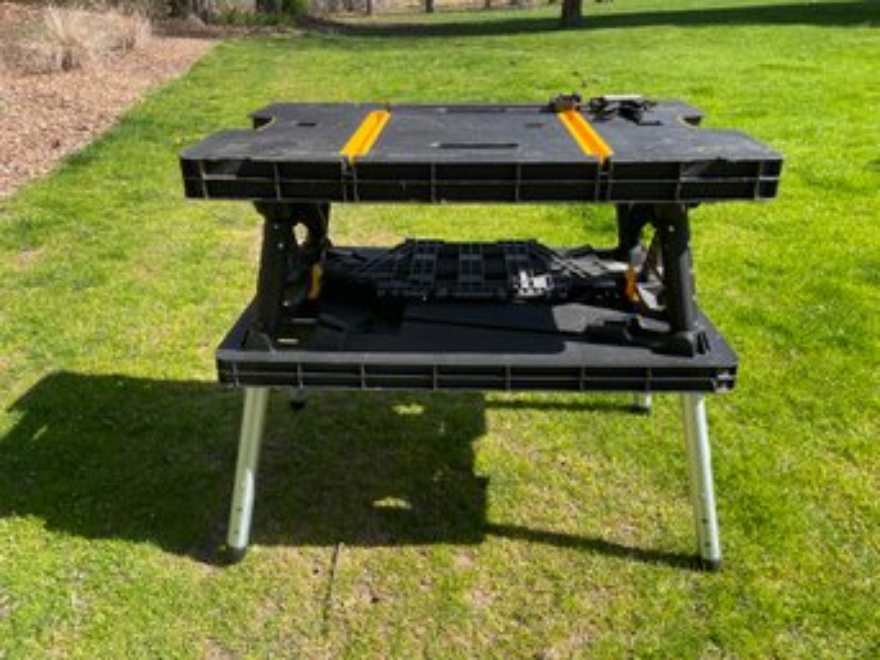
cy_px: 330
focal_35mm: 26
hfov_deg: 67.3
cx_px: 440
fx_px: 661
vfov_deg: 53.0
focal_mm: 4.2
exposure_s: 1/1082
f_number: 1.6
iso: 32
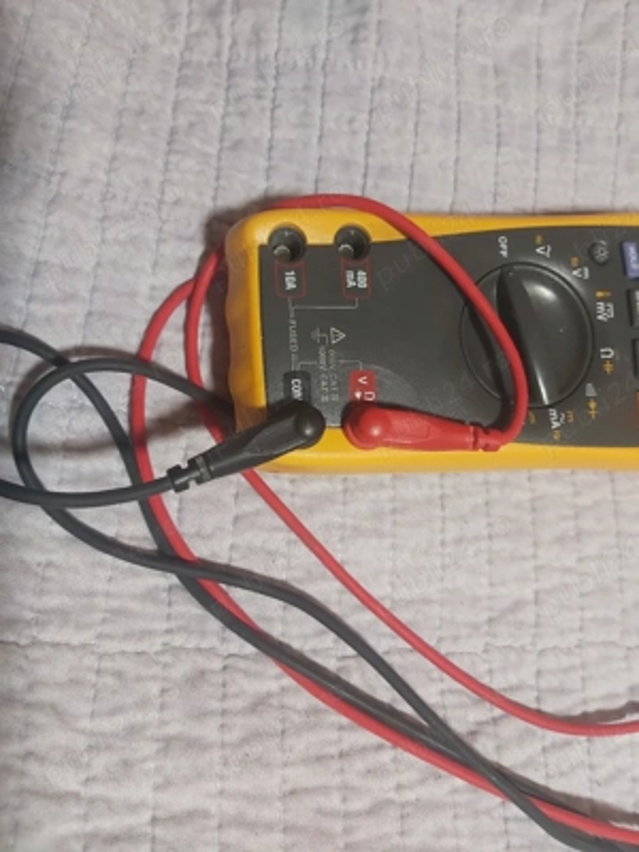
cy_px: 426
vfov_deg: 67.3
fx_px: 640
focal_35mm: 26
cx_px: 320
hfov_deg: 53.1
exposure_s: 1/50
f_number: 1.7
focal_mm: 3.92
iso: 100
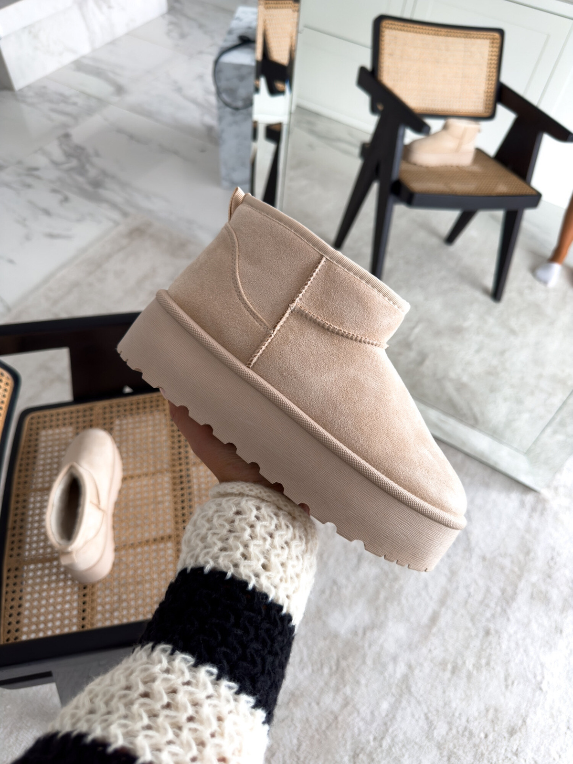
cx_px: 286
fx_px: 530
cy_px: 382
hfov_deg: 56.8
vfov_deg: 71.6
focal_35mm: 24
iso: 80
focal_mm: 6.86
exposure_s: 1/120
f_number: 1.8
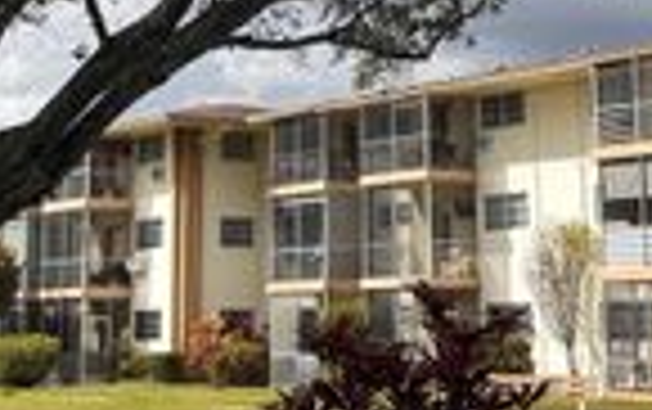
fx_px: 1690
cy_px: -83
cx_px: 324
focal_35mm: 95
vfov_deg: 13.4
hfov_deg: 21.8
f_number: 1.6
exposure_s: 1/4082
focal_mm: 5.96
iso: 50
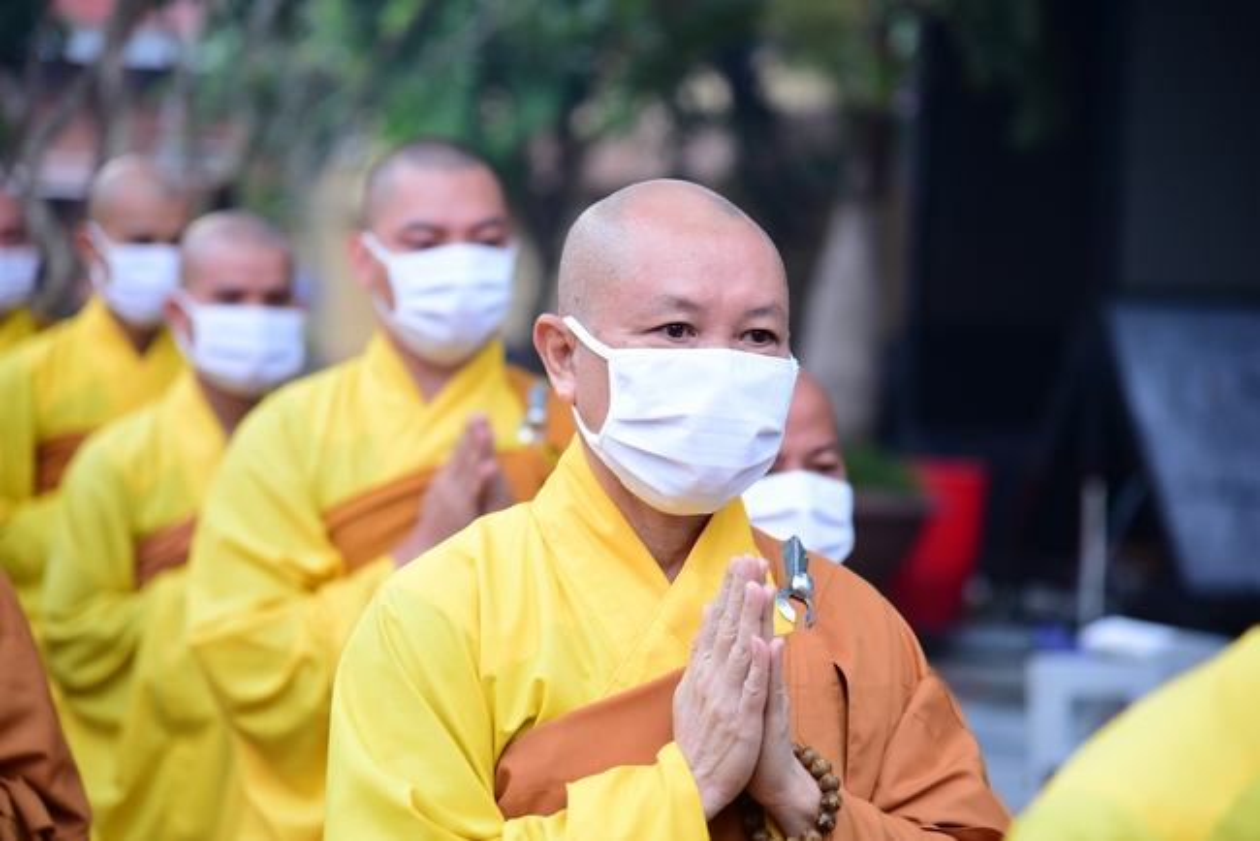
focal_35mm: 120
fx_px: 4202
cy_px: 420
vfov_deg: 11.4
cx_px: 630
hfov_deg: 17.1
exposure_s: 1/100
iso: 1250
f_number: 4
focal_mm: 120
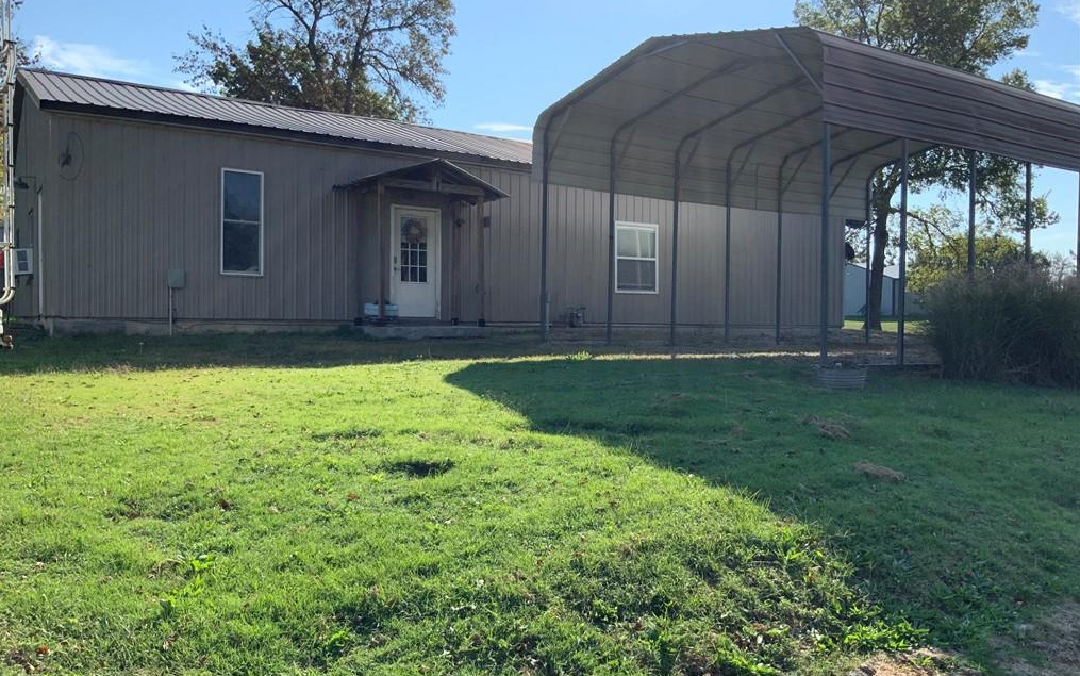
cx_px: 536
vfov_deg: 40.6
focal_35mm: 31
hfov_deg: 61.2
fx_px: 913
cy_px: 337
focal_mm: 3
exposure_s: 1/1412
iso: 16
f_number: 1.8
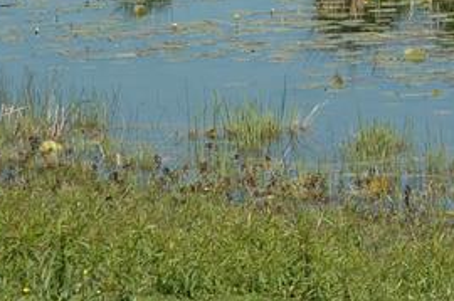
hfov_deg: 5.8
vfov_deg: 3.9
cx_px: 626
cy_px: -160
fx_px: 4419
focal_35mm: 351
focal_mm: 70
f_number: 9
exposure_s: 1/320
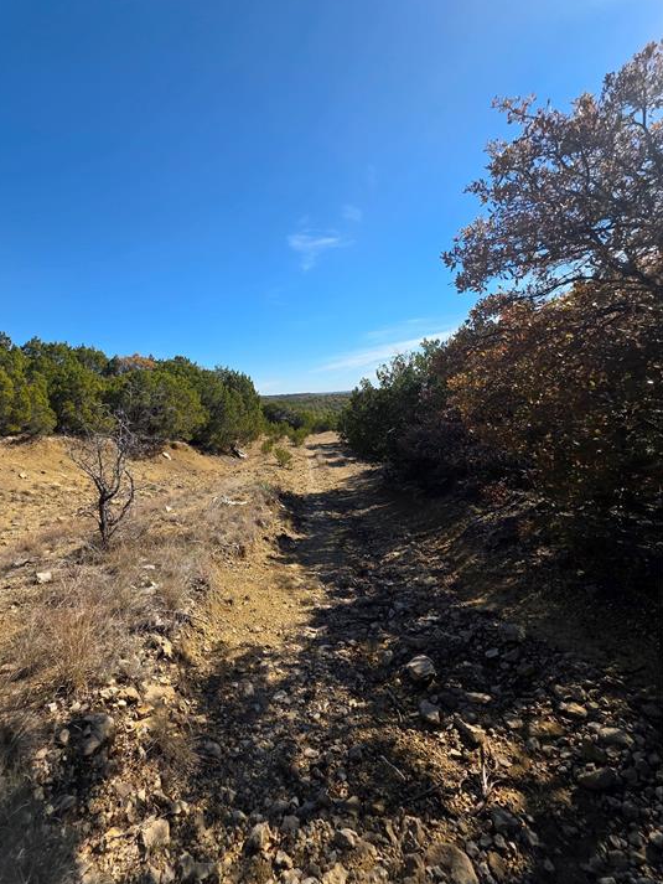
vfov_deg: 101.9
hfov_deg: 85.6
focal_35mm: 14
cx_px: 309
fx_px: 357
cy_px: 410
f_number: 1.9
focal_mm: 2.2
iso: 20
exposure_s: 1/850
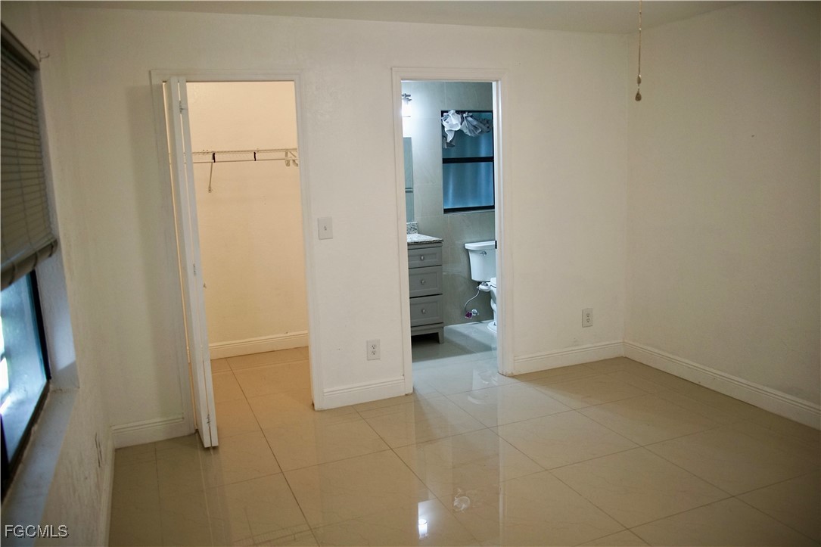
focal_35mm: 28
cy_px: 274
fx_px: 638
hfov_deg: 65.5
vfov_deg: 46.4
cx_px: 410
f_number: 3.2
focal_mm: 28
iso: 1600
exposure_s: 1/160
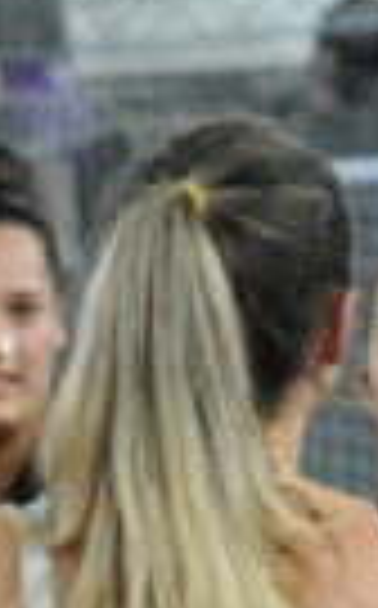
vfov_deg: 9.4
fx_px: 3654
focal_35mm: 221
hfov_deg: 5.9
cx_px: 65
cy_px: 739
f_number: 3.5
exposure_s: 1/320
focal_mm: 50
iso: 5000
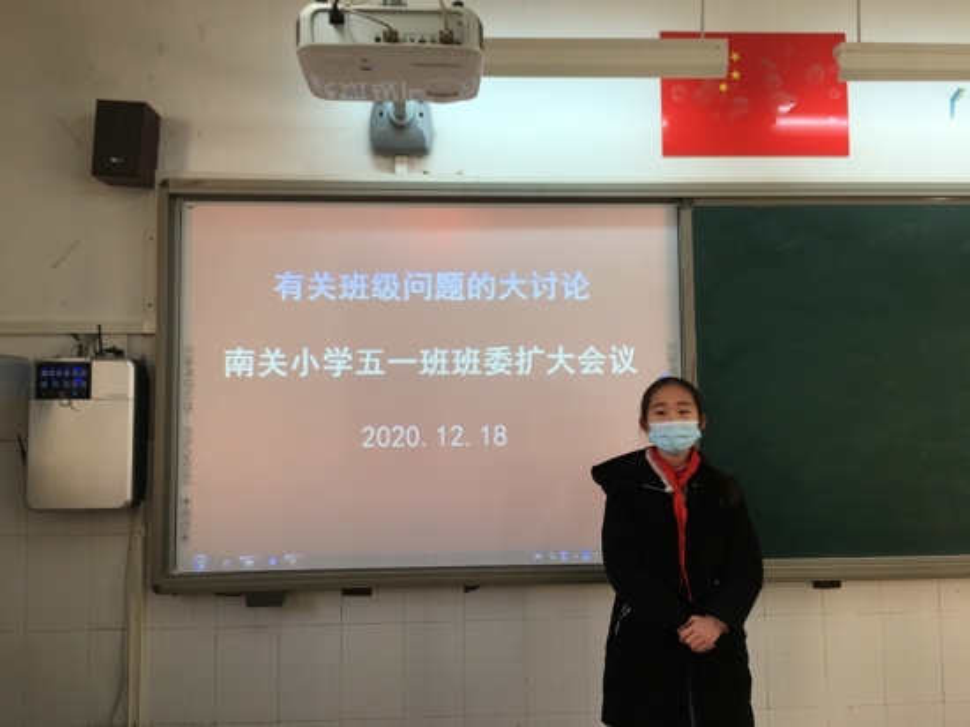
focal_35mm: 29
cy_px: 364
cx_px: 485
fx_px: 812
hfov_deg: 61.7
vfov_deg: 48.2
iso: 25
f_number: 2.2
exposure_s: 1/50
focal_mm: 4.15
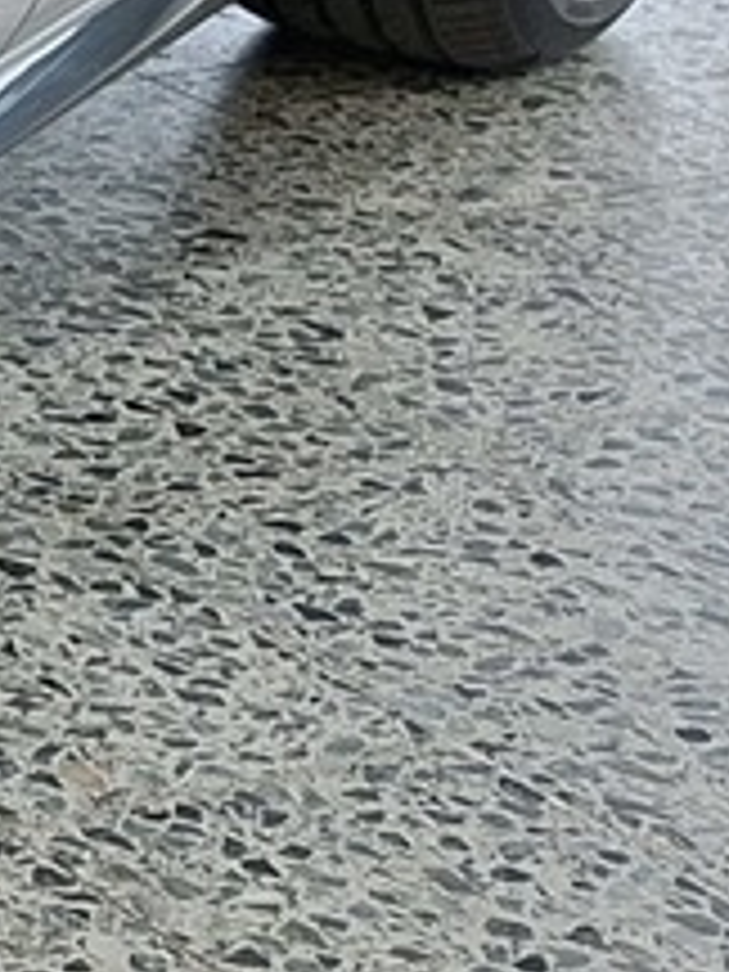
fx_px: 4296
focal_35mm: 153
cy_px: 171
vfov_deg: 12.8
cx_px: -2174
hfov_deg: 7.2
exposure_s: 1/130
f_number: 1.8
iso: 50
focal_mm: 5.54
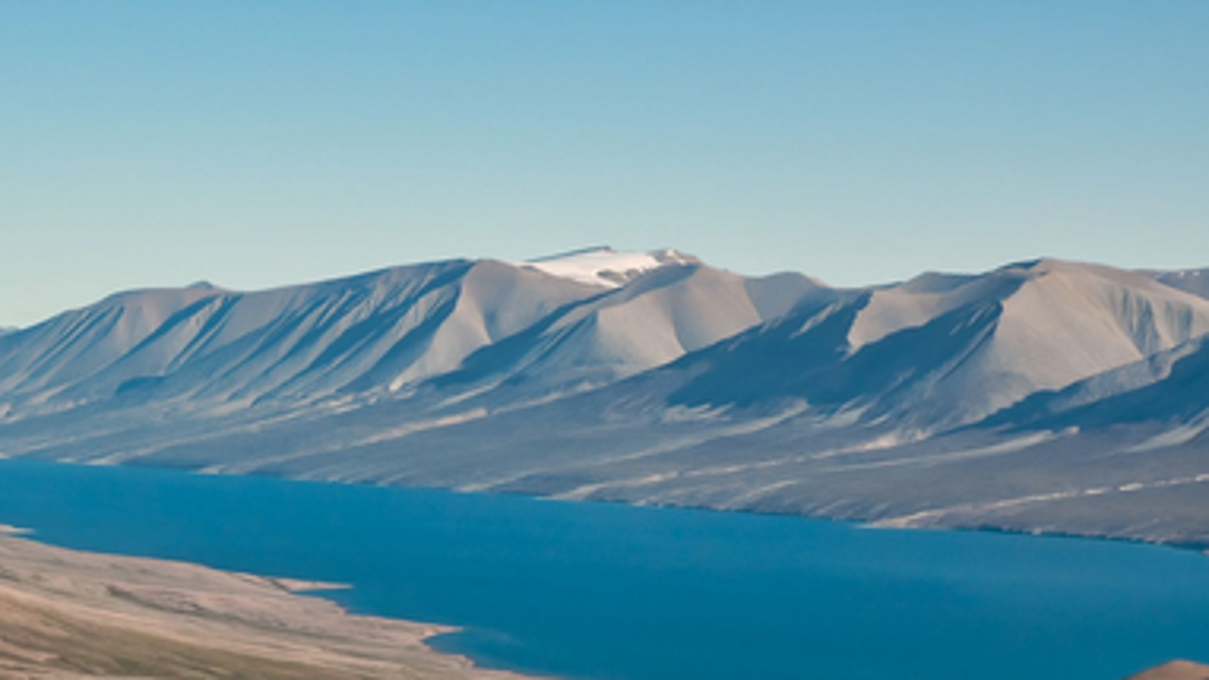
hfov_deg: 15.6
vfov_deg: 8.7
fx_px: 4425
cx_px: 598
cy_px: 688
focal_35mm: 138
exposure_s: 1/320
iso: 200
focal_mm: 48
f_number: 9
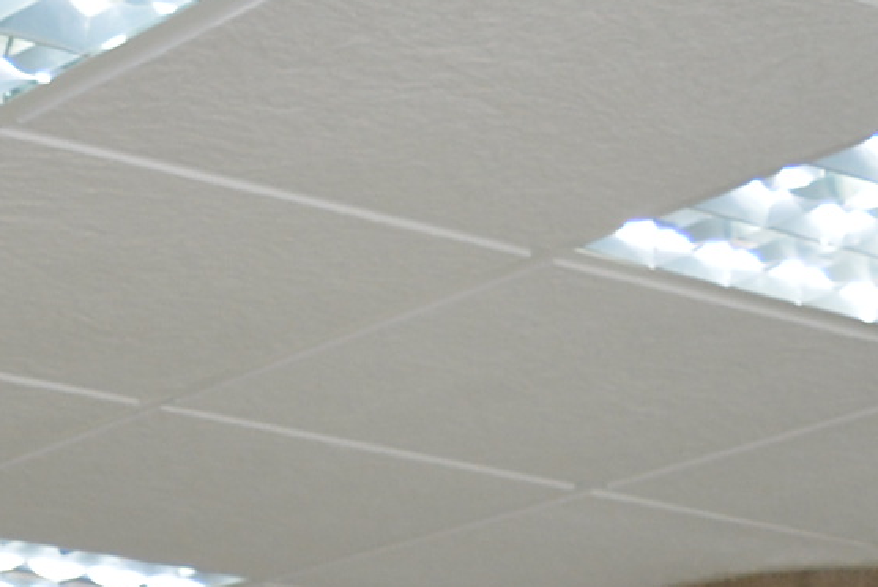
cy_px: 1466
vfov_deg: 8.5
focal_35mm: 145
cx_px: -243
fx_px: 3538
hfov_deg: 13.7
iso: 400
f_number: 4
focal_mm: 18
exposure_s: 1/60
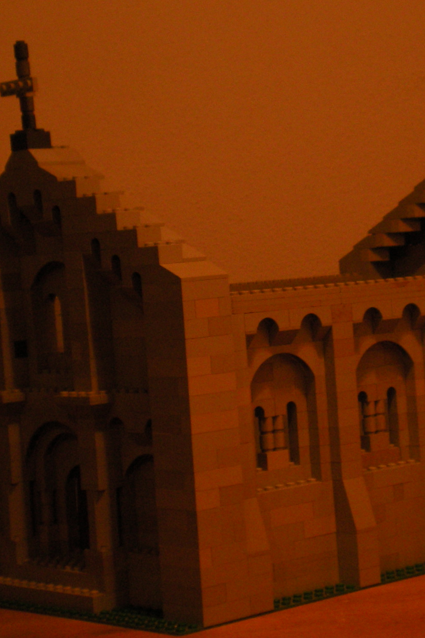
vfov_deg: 20.2
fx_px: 1789
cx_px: 271
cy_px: 289
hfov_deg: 13.5
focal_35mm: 101
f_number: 3.9
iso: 200
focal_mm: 9.3
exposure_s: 1/34.3
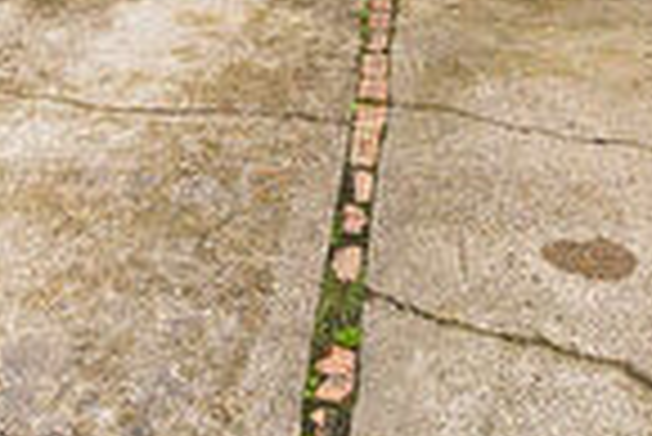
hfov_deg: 34.2
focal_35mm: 58
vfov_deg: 17.2
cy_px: -429
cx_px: 234
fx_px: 1051
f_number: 9
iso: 320
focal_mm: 12
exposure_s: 1/100
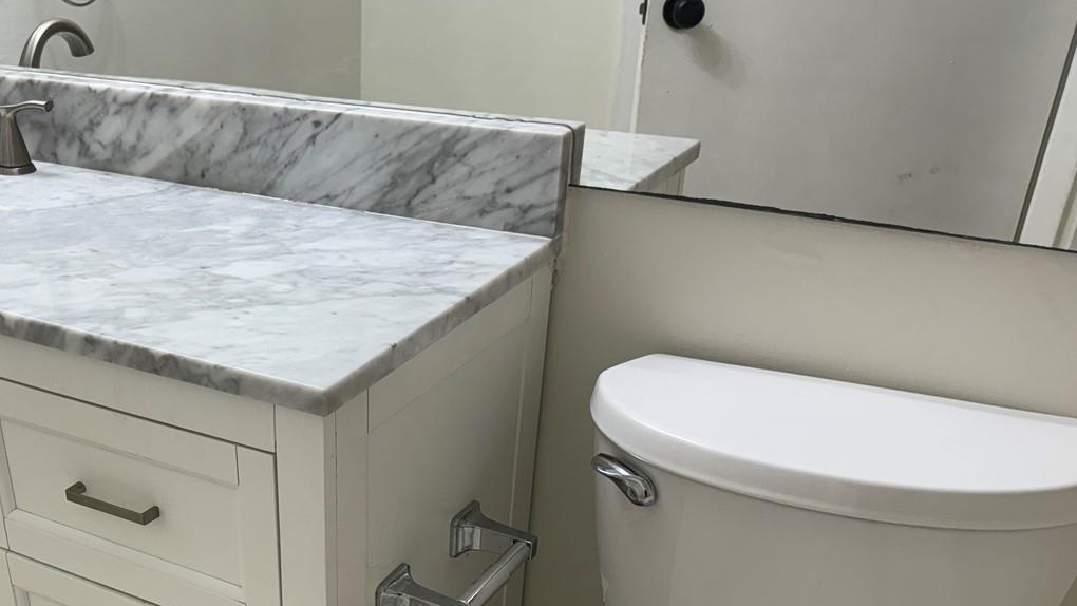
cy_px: 554
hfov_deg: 47.8
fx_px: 1171
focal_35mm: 41
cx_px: 287
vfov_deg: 27.9
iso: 50
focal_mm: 6.86
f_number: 1.78
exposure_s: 1/120
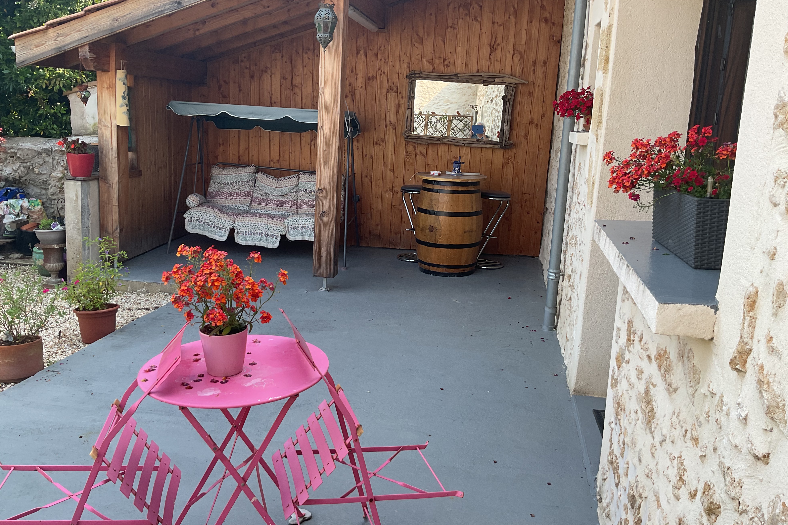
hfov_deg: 60.3
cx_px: 385
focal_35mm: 31
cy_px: 234
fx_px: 678
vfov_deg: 42.3
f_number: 1.8
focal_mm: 3
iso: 16
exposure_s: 1/277
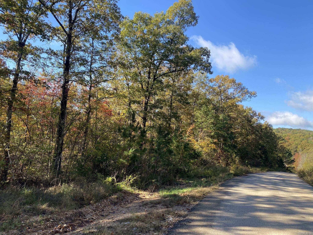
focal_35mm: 26
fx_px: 235
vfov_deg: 53.1
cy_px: 118
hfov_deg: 67.3
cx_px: 156
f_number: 1.8
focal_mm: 4.25
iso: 32
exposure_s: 1/767
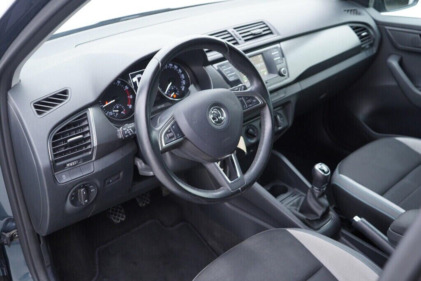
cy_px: 140
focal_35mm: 36
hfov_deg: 53.1
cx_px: 210
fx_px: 421
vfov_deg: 36.9
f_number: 2.8
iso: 320
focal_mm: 24
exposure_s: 1/40
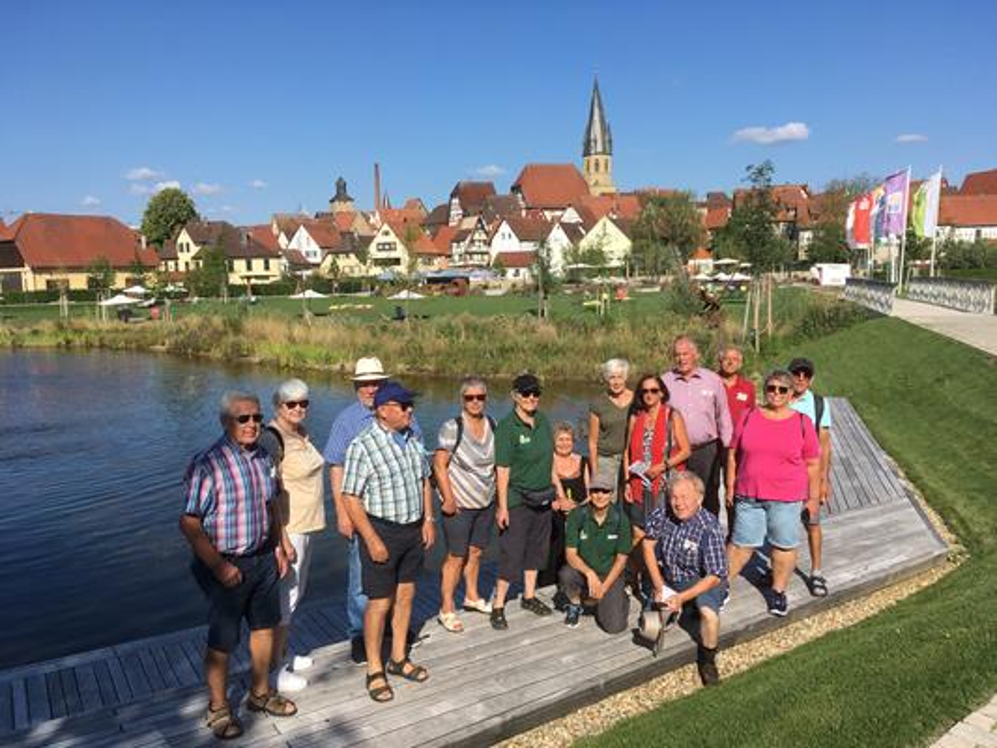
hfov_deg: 61.6
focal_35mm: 29
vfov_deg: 48.2
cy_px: 374
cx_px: 498
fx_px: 835
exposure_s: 1/1672
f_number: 2.2
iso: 25
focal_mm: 4.15
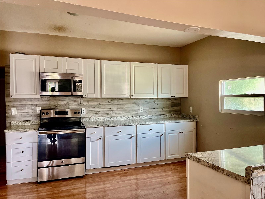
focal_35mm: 26
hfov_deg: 67.3
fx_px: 199
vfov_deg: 53.1
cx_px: 132
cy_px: 100
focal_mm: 5.1
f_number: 1.6
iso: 320
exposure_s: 1/60
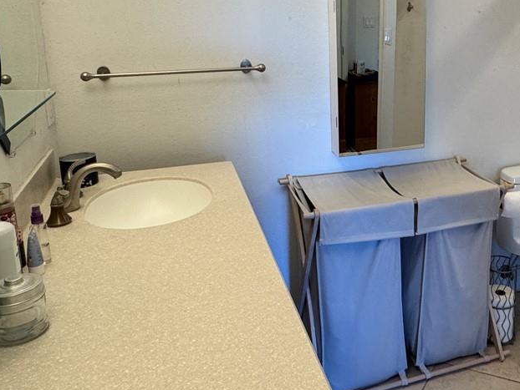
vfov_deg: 38.9
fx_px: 541
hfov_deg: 49.4
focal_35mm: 36
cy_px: 112
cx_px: 385
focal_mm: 2.22
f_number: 2.2
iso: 250
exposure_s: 1/120
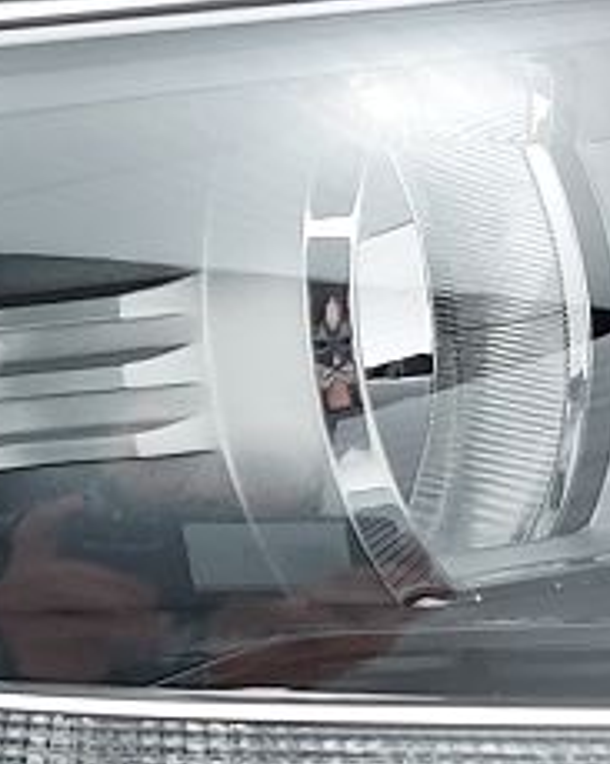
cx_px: 155
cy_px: 504
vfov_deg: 13.6
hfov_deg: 10.8
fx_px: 3207
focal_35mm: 142
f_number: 1.8
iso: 40
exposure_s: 1/50
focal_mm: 5.23
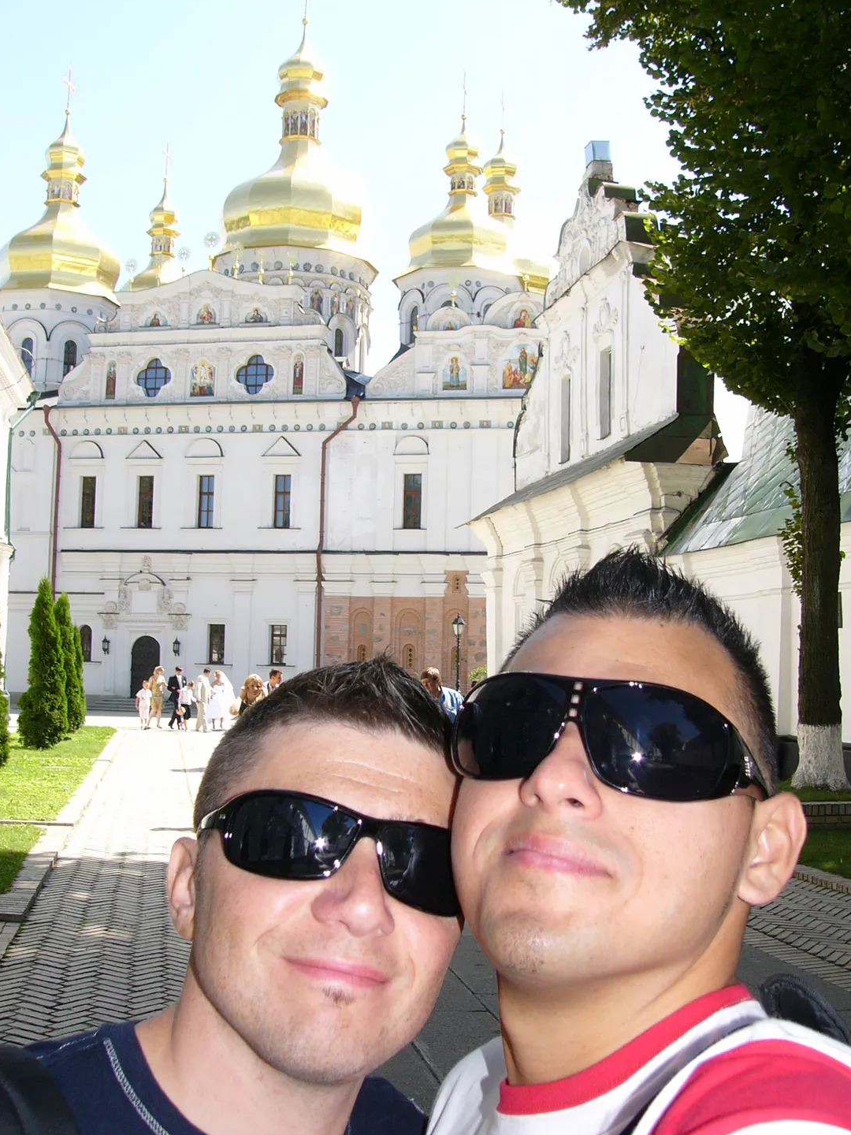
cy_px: 569
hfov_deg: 35.9
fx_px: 1311
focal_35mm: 40
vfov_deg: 46.8
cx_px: 470
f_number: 4
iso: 50
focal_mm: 6
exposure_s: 1/200
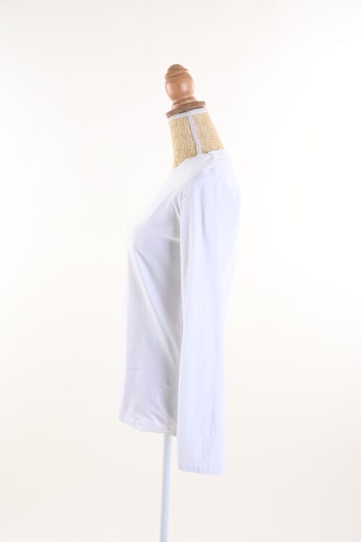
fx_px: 542
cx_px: 180
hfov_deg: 36.8
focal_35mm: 36
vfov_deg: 53.2
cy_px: 271
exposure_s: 1/125
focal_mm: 36
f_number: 9
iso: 125
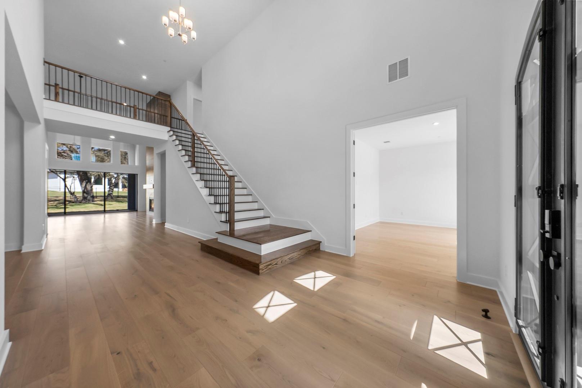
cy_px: 194
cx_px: 291
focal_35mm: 12
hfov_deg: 112.6
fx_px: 194
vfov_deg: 90.1
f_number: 11
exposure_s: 1/10
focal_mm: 12
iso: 1000
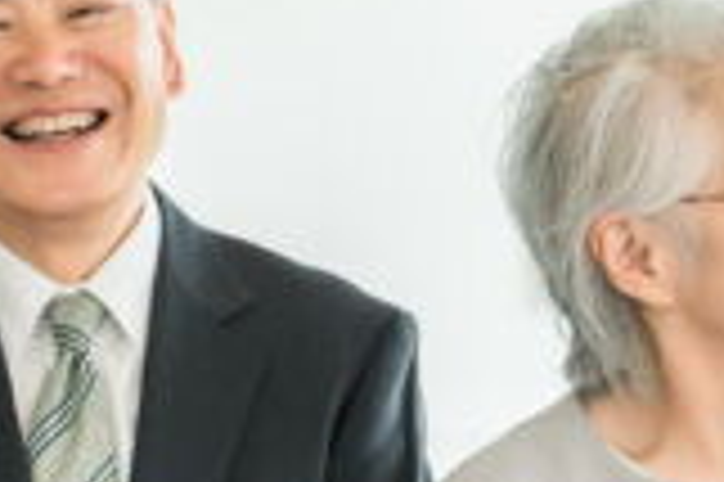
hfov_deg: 5.1
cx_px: 391
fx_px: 8157
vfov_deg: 3.4
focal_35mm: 406
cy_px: 405
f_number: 2.8
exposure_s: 1/500
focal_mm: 85
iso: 250
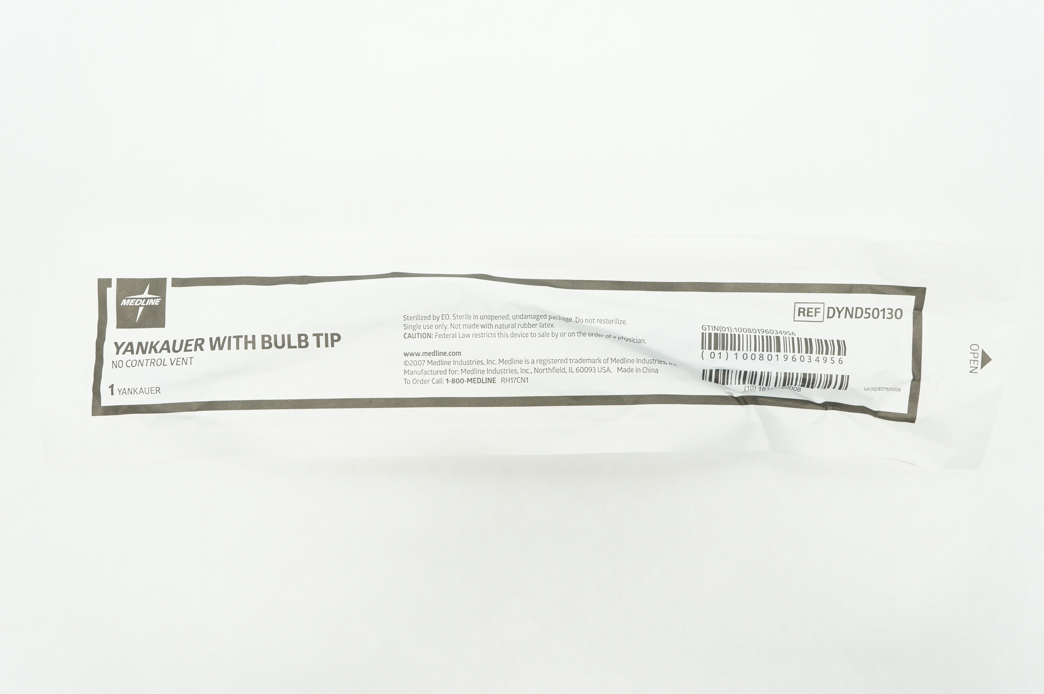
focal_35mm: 32
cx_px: 522
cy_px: 347
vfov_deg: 41.6
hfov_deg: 59.5
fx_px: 913
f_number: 5.6
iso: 400
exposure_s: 1/40
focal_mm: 21
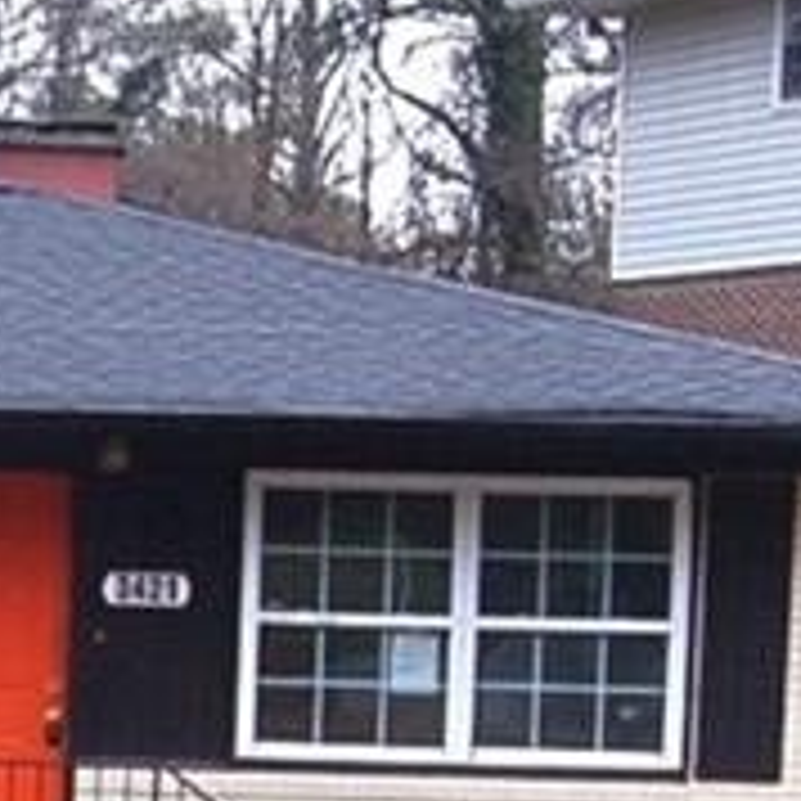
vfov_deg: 13.1
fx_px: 3456
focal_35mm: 132
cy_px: 738
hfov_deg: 12.7
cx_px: -324
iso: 400
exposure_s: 1/100
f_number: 5
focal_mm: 18
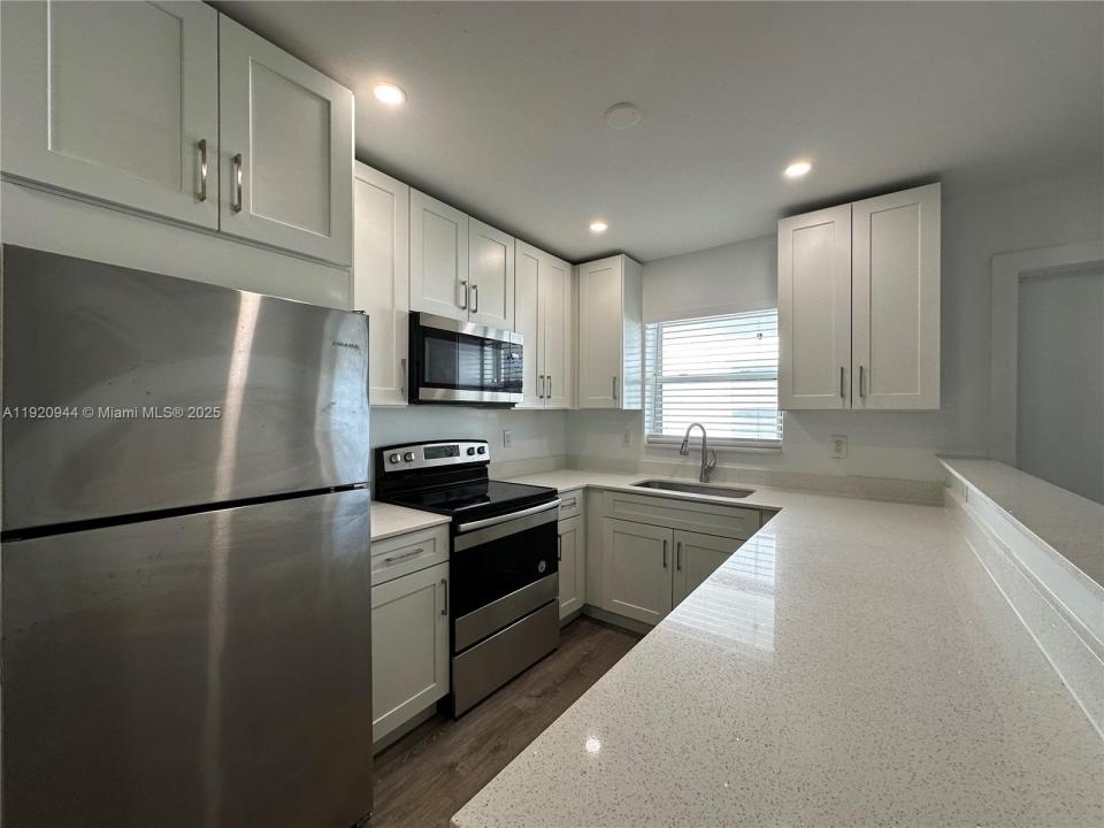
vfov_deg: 85.7
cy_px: 414
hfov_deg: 102.1
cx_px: 552
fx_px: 446
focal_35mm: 14
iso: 80
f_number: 2.2
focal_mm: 2.22
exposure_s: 1/120
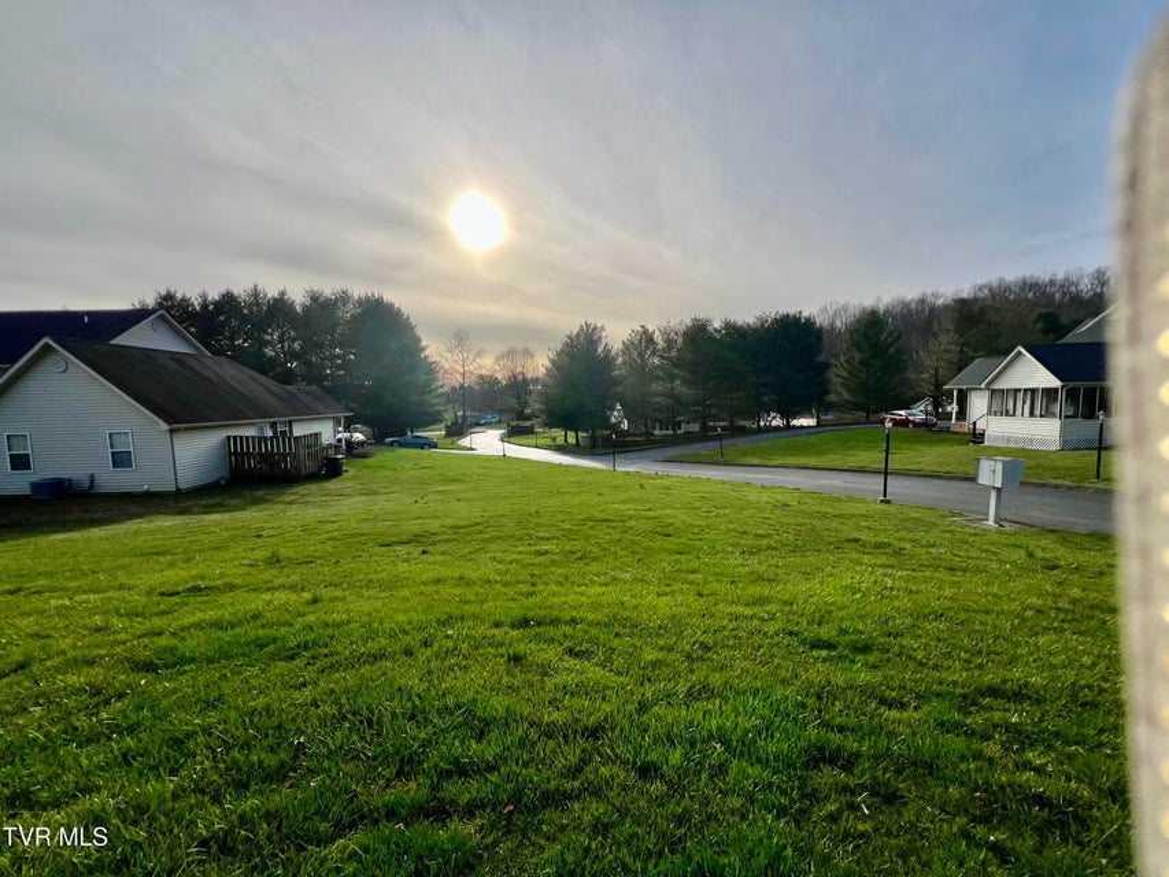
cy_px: 438
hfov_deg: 106.2
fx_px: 439
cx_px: 584
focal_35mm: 13
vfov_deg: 89.9
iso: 32
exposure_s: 1/2538
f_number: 1.8
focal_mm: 1.57
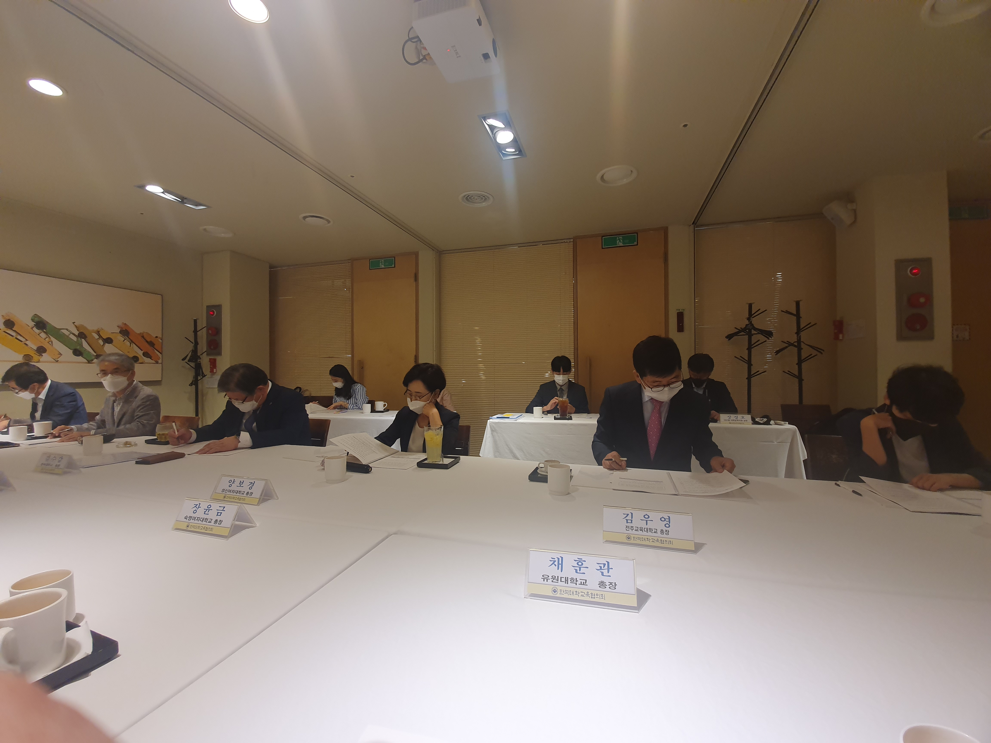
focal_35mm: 13
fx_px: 372
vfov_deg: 89.9
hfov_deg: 106.2
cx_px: 496
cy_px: 372
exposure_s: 1/60
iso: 100
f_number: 2.2
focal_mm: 1.8
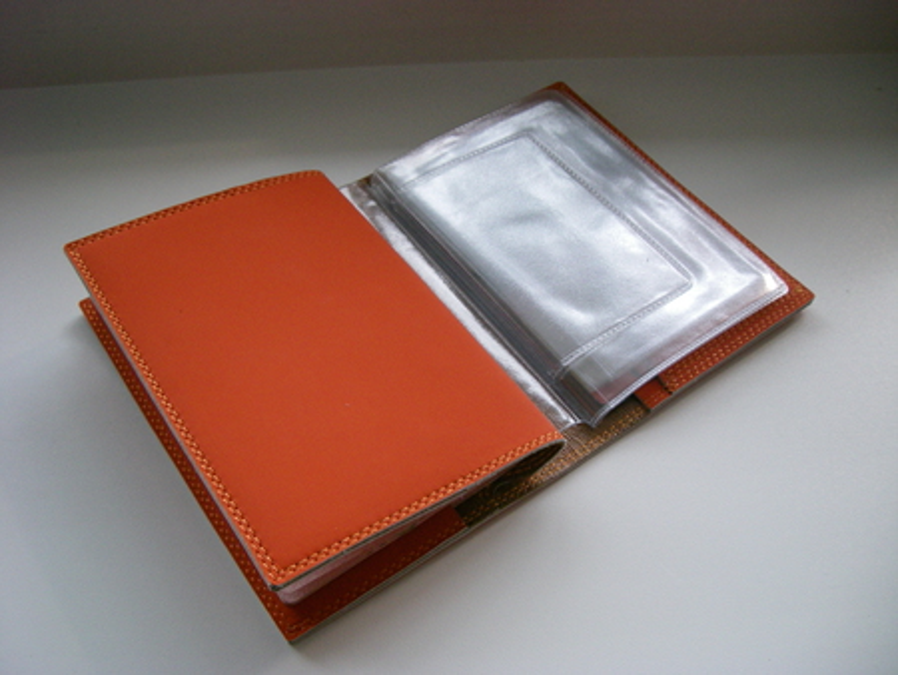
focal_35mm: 38
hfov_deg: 49.0
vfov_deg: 37.8
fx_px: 986
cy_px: 338
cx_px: 449
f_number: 2.7
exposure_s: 1/50
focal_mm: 6.2
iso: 250
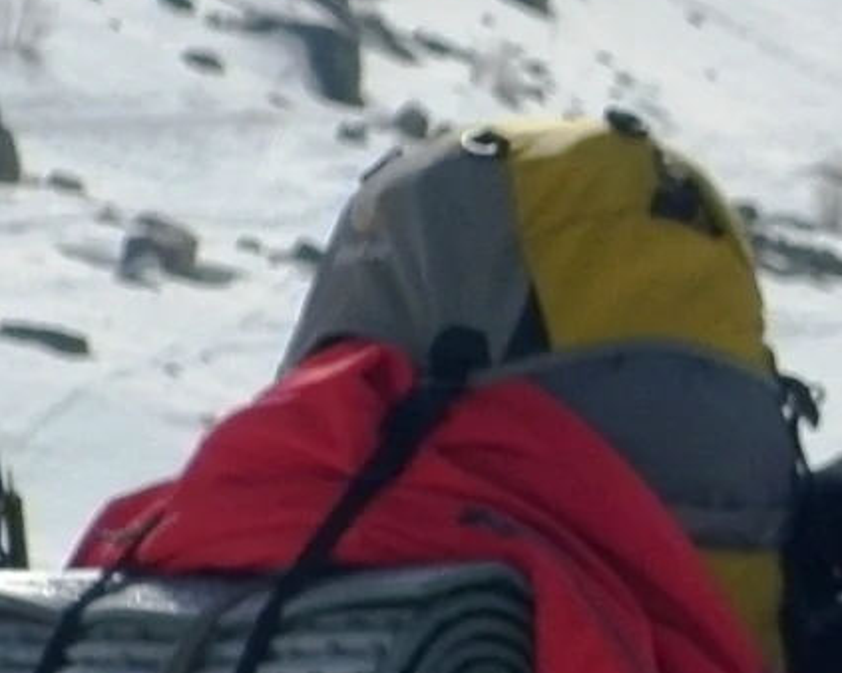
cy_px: 520
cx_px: 1473
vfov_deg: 3.8
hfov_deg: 4.7
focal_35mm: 409
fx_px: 10188
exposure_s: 1/320
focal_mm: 14.6
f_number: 13.3
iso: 80
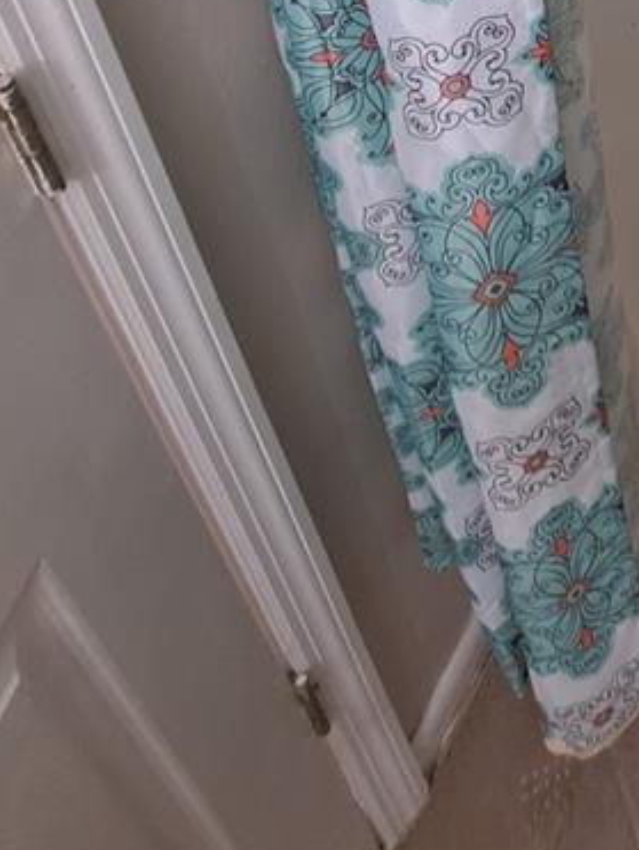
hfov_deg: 29.1
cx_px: 790
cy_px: -307
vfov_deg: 31.7
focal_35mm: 42
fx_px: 1032
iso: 200
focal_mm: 1.74
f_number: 2.2
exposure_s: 1/24
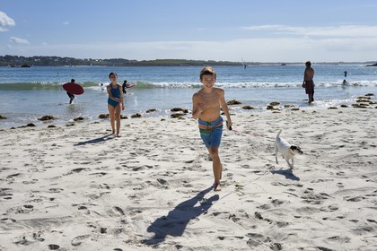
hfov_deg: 50.7
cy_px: 126
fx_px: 398
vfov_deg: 35.1
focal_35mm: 38
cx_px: 188
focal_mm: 38
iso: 200
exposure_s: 1/500
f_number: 14
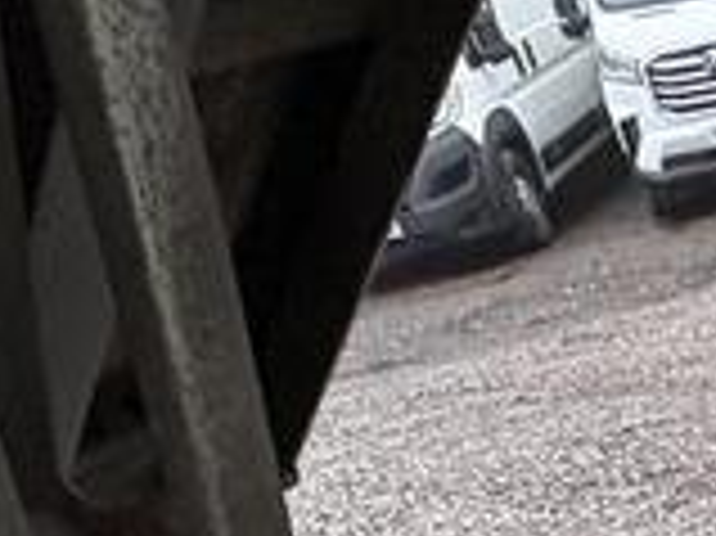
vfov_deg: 13.8
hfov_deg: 18.6
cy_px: 1257
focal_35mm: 79
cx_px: 1324
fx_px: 1633
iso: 125
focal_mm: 2.22
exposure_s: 1/99
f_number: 2.2
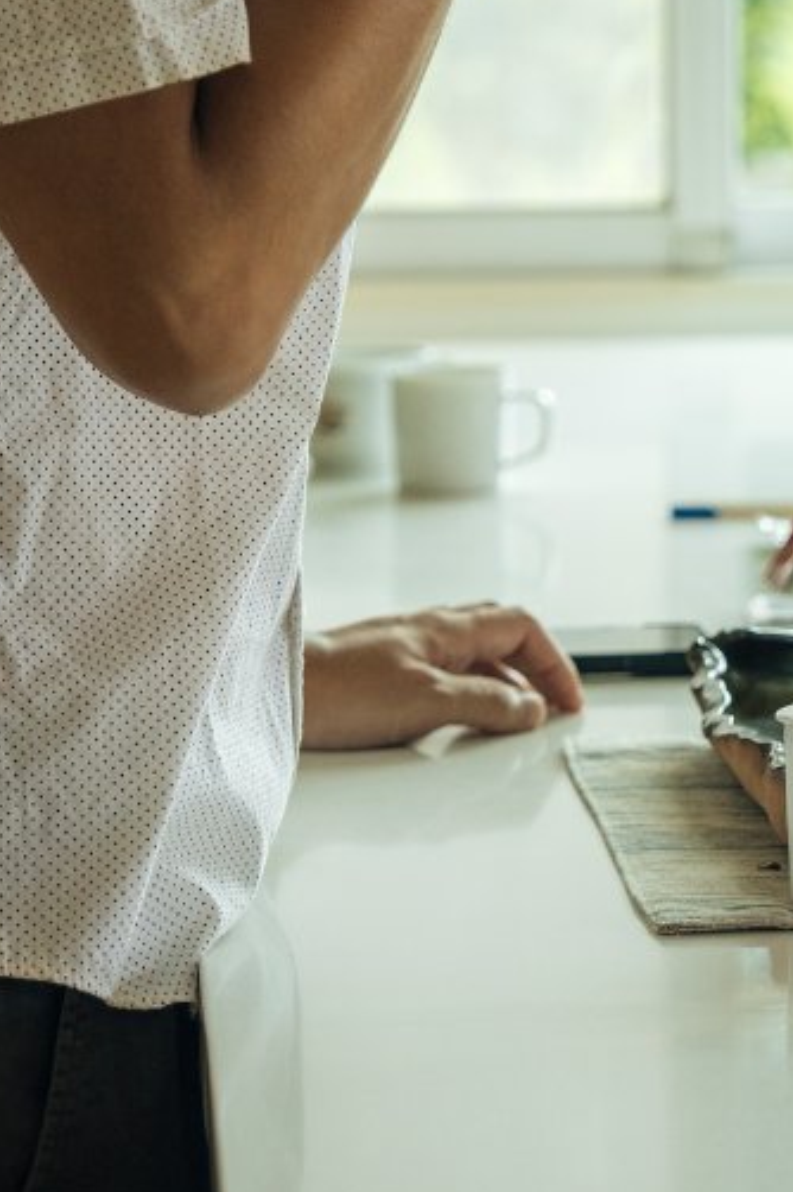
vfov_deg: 11.1
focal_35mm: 183
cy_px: -40
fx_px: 6055
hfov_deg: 7.5
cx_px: 817
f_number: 3.2
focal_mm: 57
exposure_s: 1/250
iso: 400
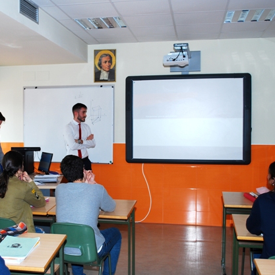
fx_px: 422
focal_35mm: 47
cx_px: 86
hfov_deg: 35.6
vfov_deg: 36.1
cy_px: 135
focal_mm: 24
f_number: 5
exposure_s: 1/60
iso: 200
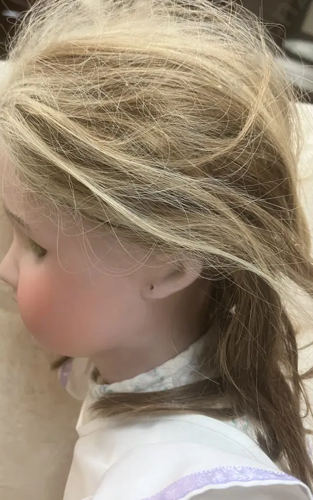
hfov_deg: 37.2
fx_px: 464
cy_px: 219
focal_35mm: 34
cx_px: 131
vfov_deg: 56.5
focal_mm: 3.99
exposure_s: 1/50
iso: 200
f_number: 1.8
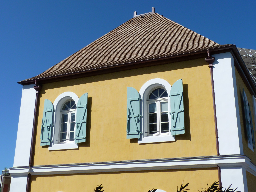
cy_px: 96
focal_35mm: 38
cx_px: 128
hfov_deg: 49.0
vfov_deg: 37.7
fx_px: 281
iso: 80
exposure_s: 1/500
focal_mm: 6.8
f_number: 5.6
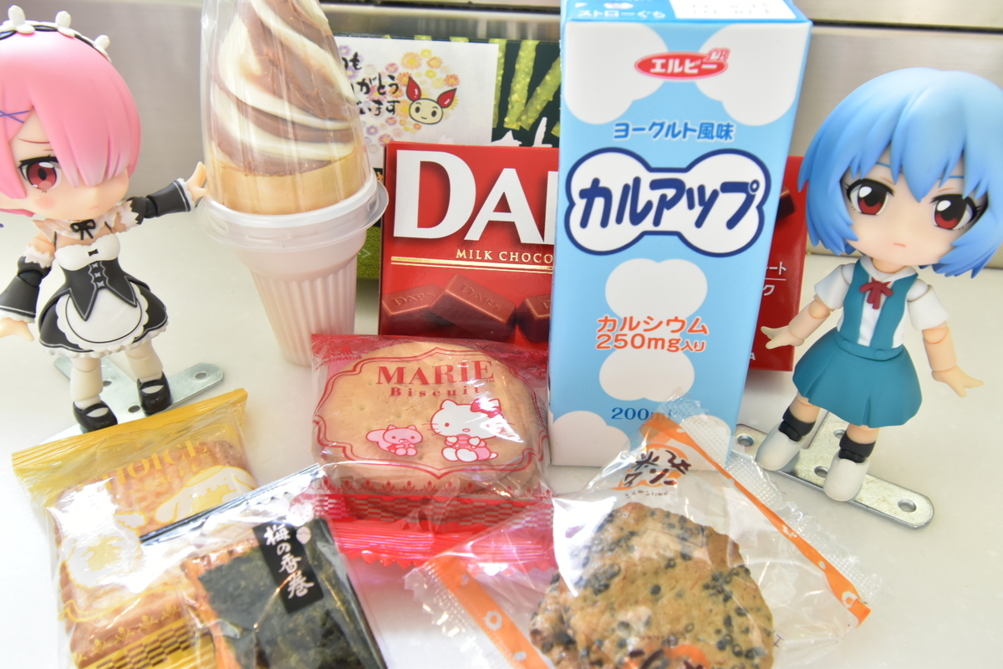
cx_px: 502
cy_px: 334
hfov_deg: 61.9
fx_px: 836
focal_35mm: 30
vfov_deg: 43.6
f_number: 8
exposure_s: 1/15
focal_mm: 20
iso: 800
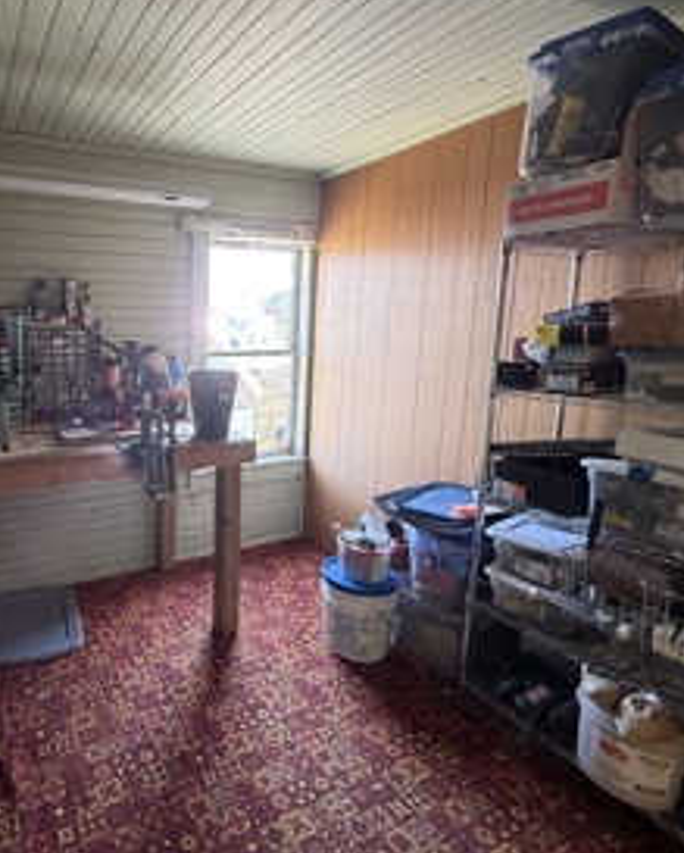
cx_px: 166
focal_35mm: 20
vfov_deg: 80.2
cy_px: 400
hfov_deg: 63.9
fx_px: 505
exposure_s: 1/75
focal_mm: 2.22
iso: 320
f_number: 2.2
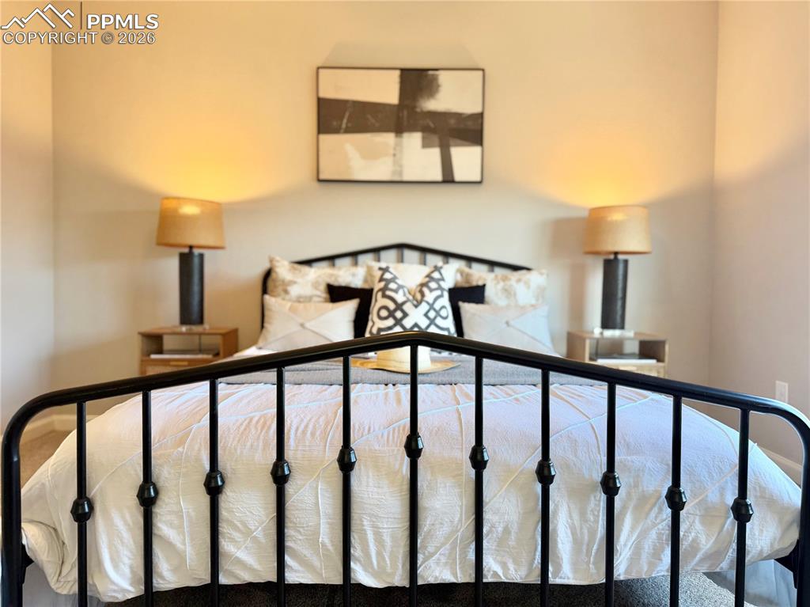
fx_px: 561
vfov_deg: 56.8
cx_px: 405
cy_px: 304
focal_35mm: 24
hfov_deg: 71.6
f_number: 1.78
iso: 160
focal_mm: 6.76
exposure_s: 1/120
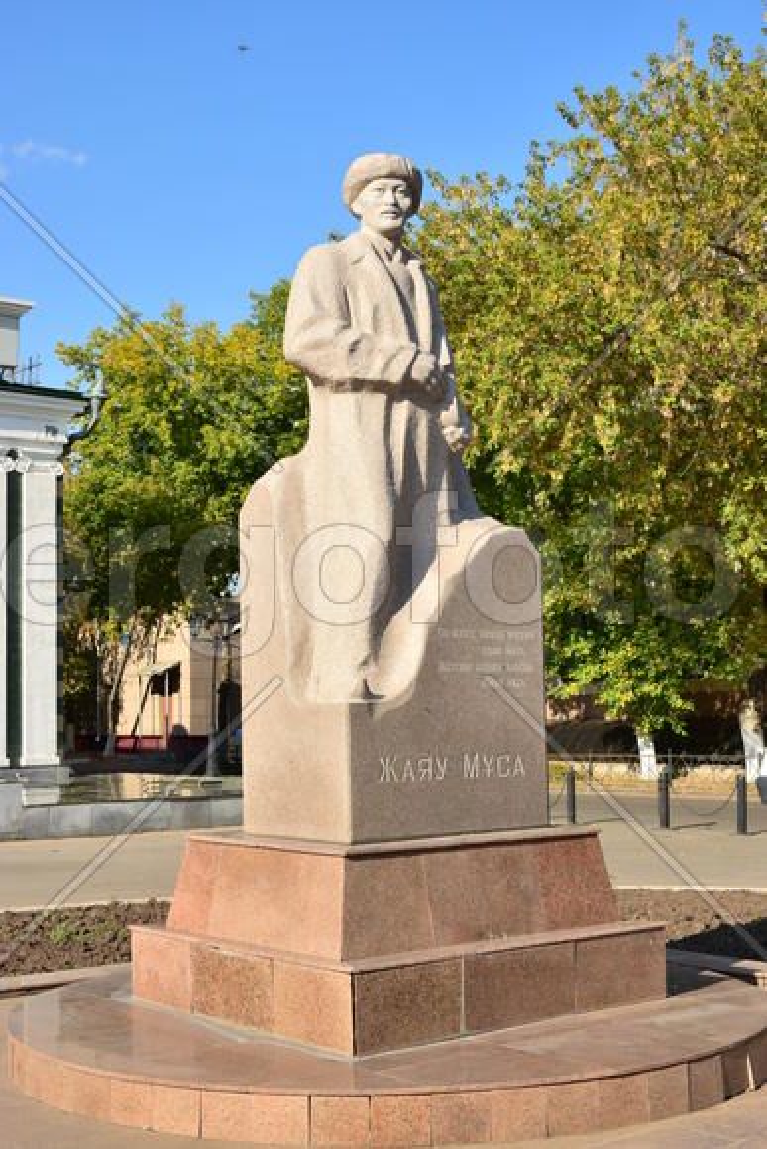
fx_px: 1533
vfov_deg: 41.1
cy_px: 574
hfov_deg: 28.1
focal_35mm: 48
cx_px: 384
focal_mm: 32
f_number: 10
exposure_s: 1/160
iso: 100
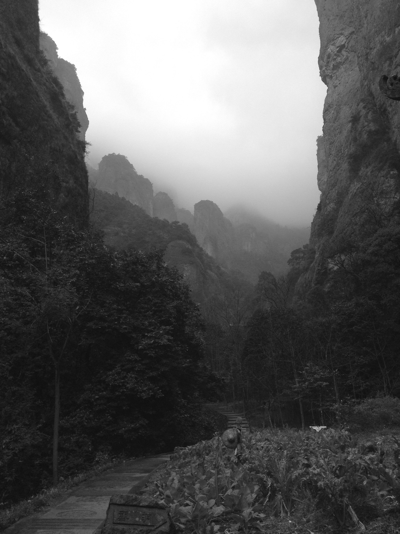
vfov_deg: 52.6
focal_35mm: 35
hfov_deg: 40.7
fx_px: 539
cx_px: 200
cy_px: 267
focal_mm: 4.28
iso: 80
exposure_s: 1/120
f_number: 2.4
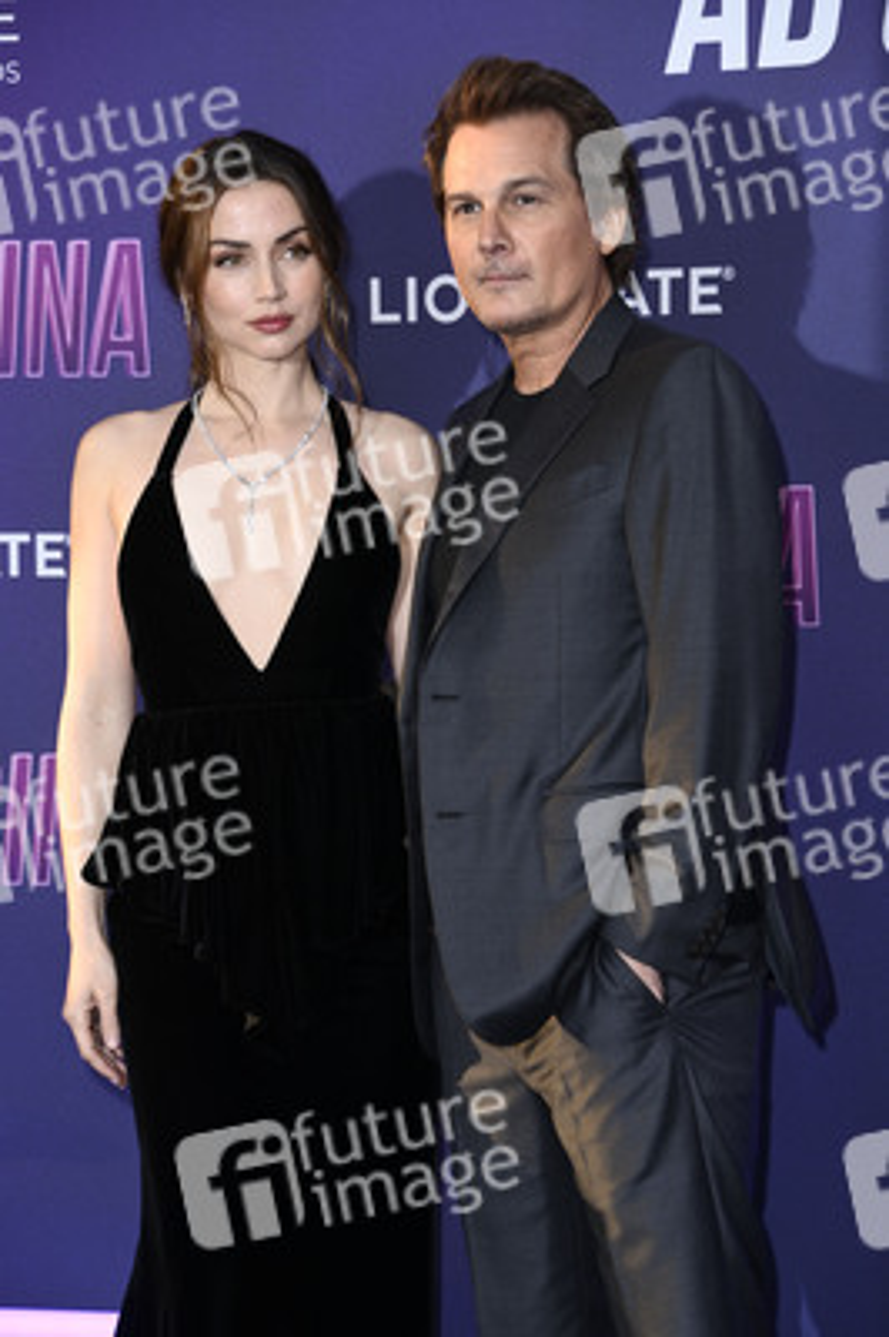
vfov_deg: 15.2
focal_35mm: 135
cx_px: 444
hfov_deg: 10.1
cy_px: 668
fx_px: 5009
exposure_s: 1/250
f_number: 7.1
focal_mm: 135
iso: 500
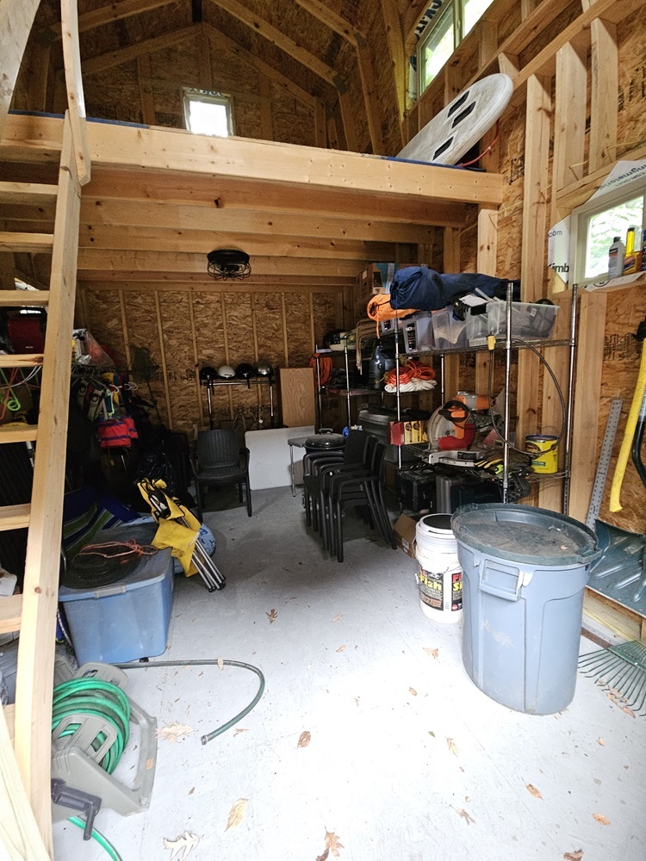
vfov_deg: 106.2
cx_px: 323
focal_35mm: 13
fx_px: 323
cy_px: 430
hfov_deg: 89.9
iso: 800
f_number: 2.2
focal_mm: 2.2
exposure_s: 1/24
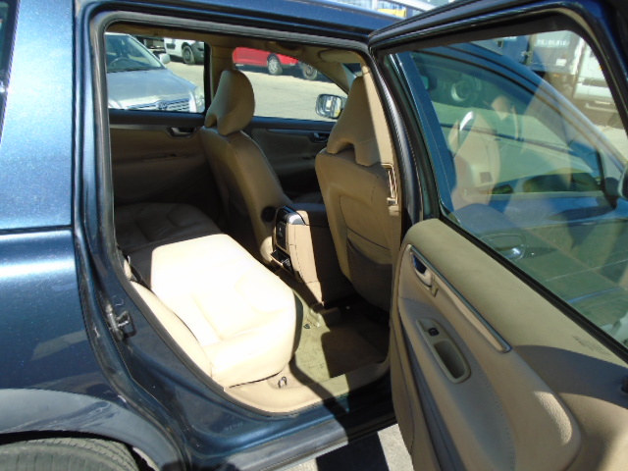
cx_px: 314
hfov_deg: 67.3
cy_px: 236
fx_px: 472
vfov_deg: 53.1
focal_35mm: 26
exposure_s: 1/500
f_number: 3.2
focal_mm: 4.6
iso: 100
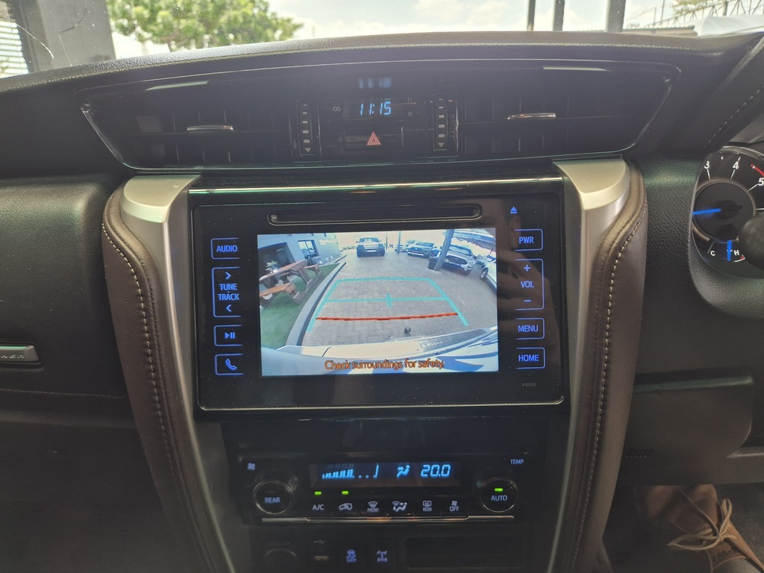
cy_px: 286
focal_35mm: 23
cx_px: 382
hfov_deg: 73.9
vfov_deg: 58.9
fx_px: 508
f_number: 1.8
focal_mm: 5.4
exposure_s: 1/100
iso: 100
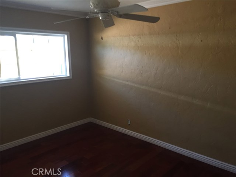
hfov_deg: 61.7
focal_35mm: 29
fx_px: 198
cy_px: 88
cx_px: 118
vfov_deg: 48.2
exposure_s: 1/30
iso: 100
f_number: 2.2
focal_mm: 4.15
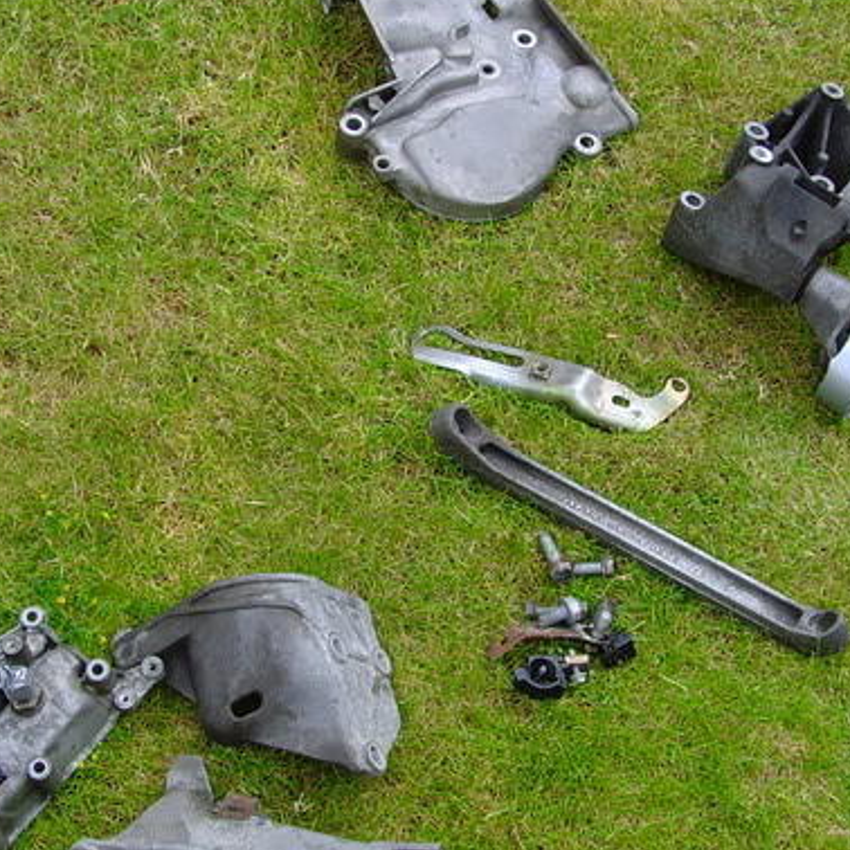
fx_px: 2028
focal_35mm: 73
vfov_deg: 23.7
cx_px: 432
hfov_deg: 23.7
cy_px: 391
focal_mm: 6.6
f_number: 3.5
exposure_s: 1/250
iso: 80
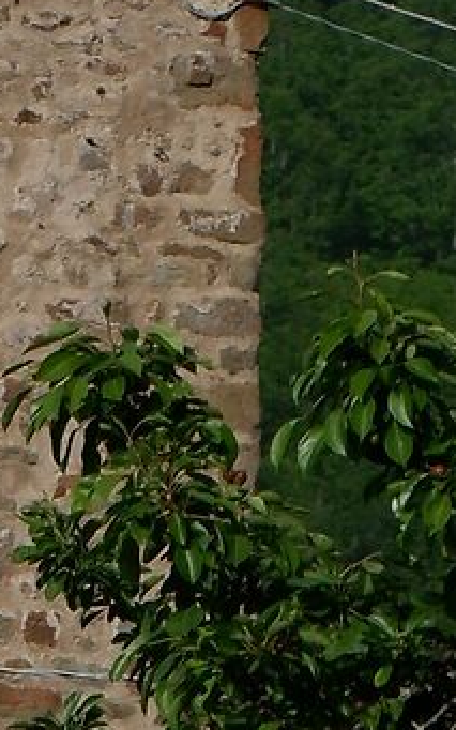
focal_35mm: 839
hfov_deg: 1.6
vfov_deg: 2.5
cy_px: -846
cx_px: -666
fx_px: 16690
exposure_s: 1/400
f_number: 7.1
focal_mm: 78.7
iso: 200
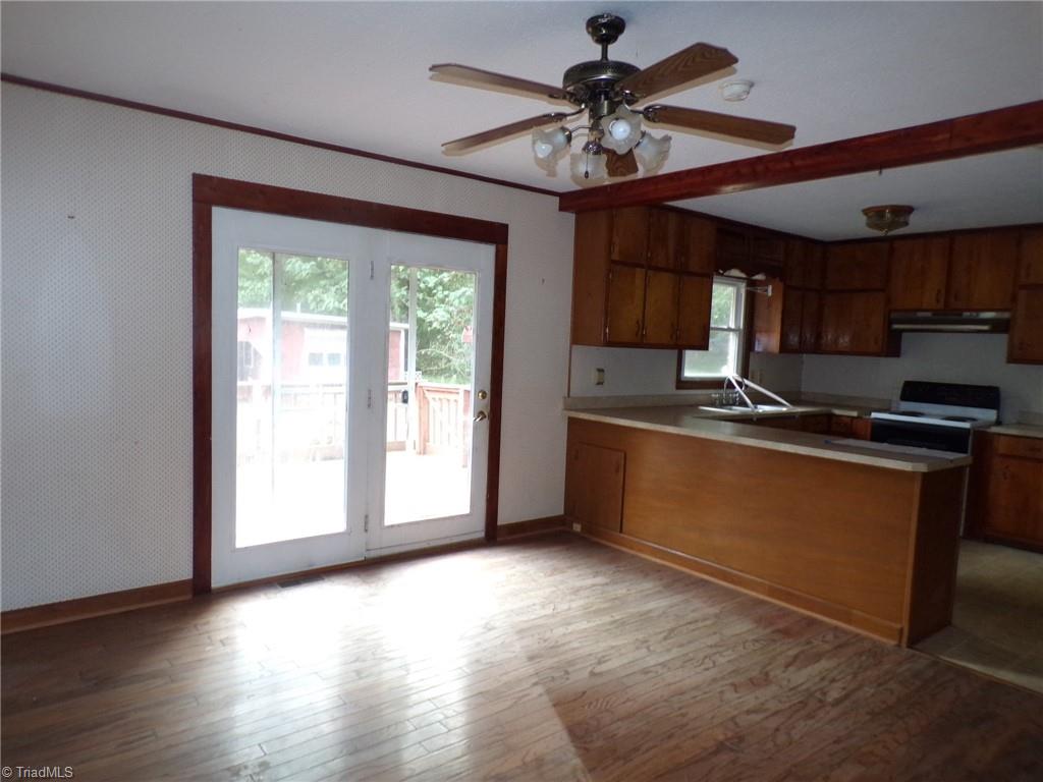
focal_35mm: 24
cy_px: 391
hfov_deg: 71.6
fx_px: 723
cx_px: 522
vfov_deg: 56.8
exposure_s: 1/28
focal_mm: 4.3
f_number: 3
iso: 200
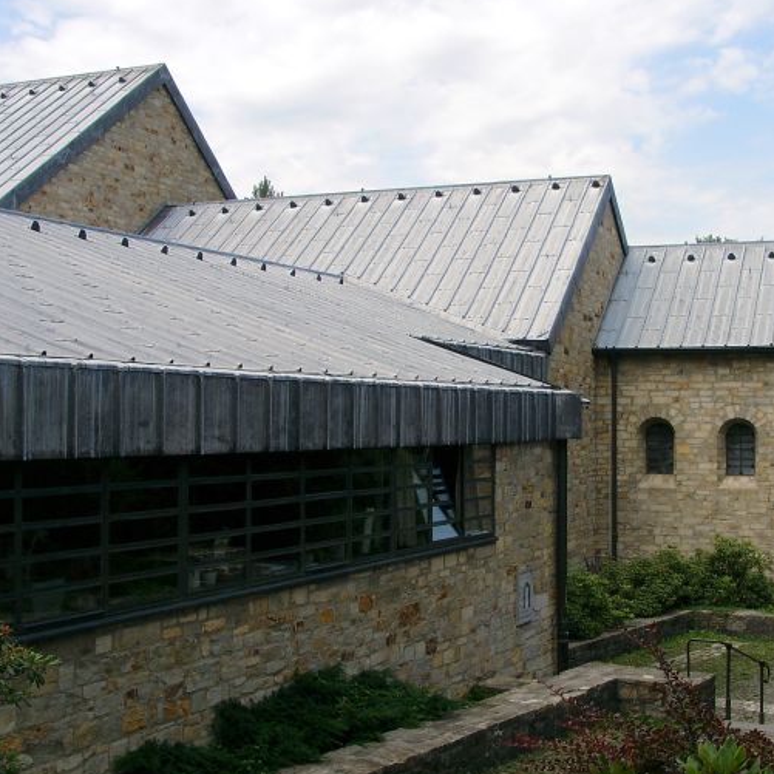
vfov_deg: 35.3
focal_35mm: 48
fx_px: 1214
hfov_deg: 35.2
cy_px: 369
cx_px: 467
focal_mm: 7.13
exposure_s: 1/628
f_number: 4
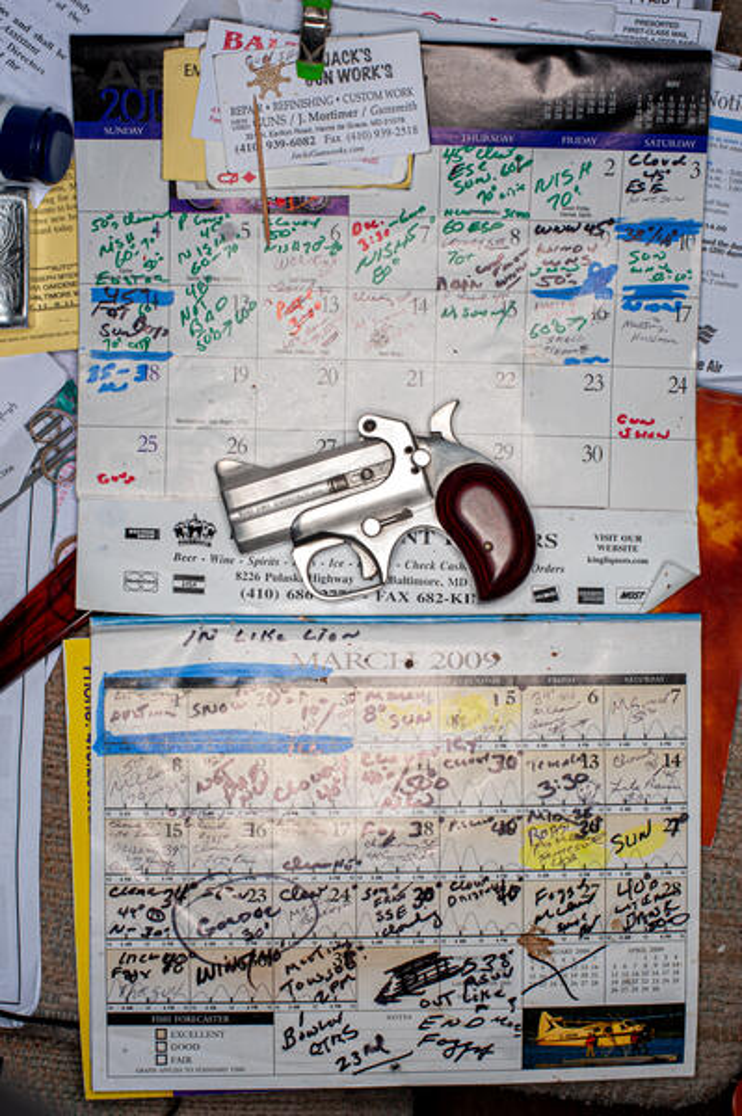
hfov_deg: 26.9
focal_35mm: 50
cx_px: 371
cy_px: 558
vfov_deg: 39.6
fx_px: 1548
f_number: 16
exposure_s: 1/100
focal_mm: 50
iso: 100
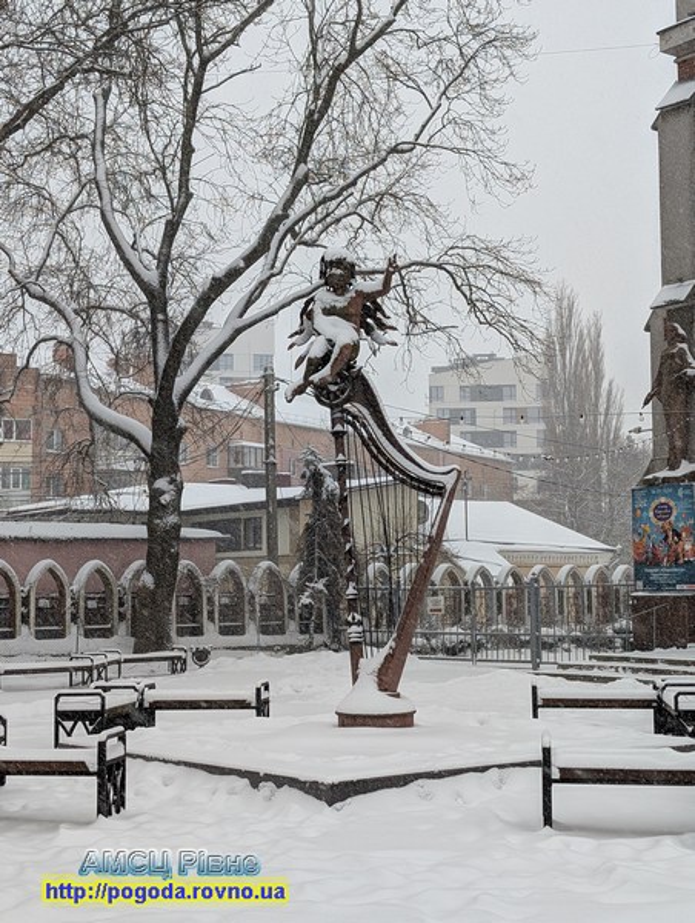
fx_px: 1308
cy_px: 462
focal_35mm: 49
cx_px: 348
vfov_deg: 38.9
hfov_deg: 29.8
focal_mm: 6.9
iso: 25
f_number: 1.68
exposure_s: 1/237
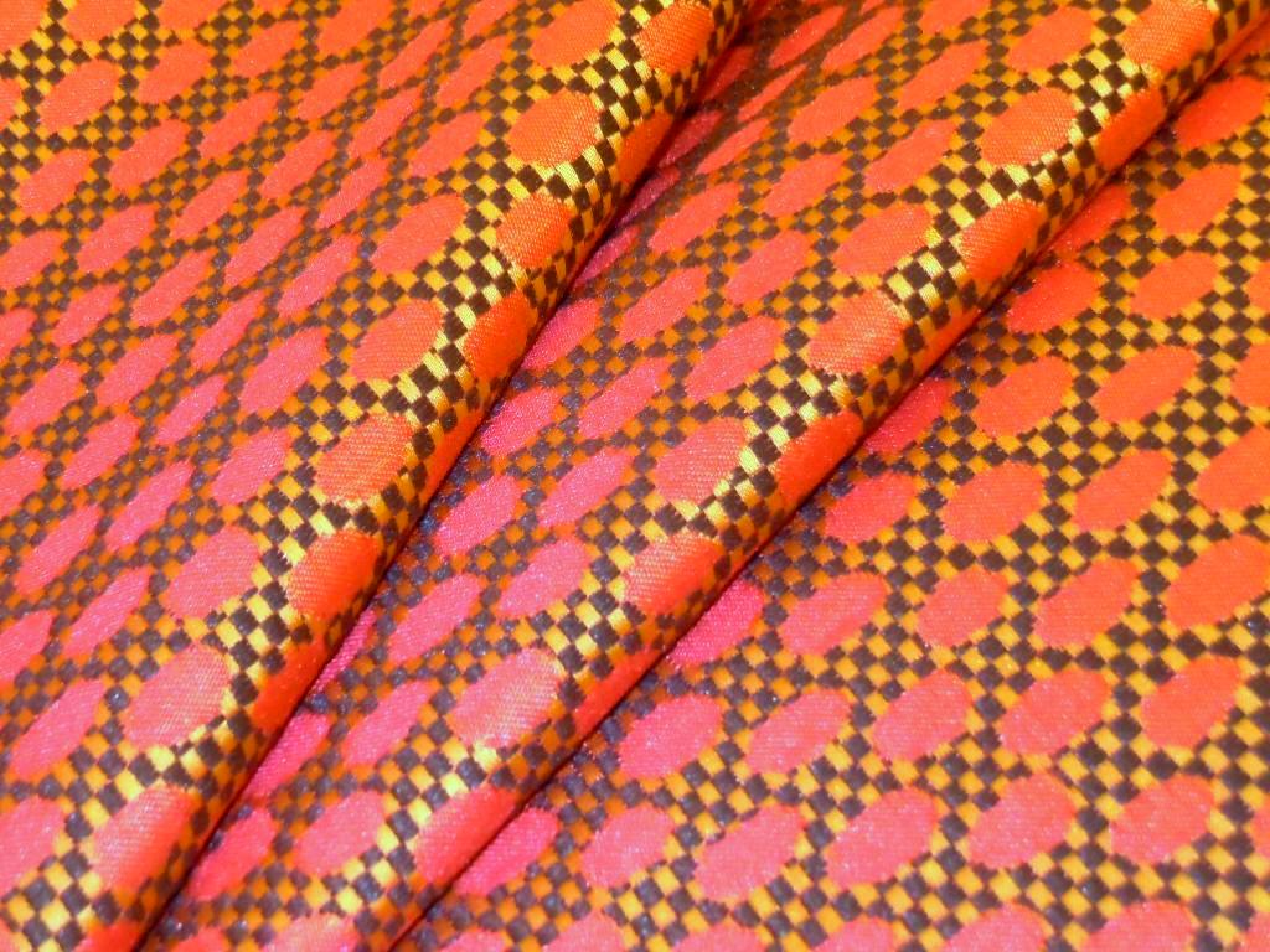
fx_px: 1981
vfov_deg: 27.0
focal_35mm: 54
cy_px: 476
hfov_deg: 35.5
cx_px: 635
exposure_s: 1/30
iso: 640
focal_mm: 9.6
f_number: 4.9
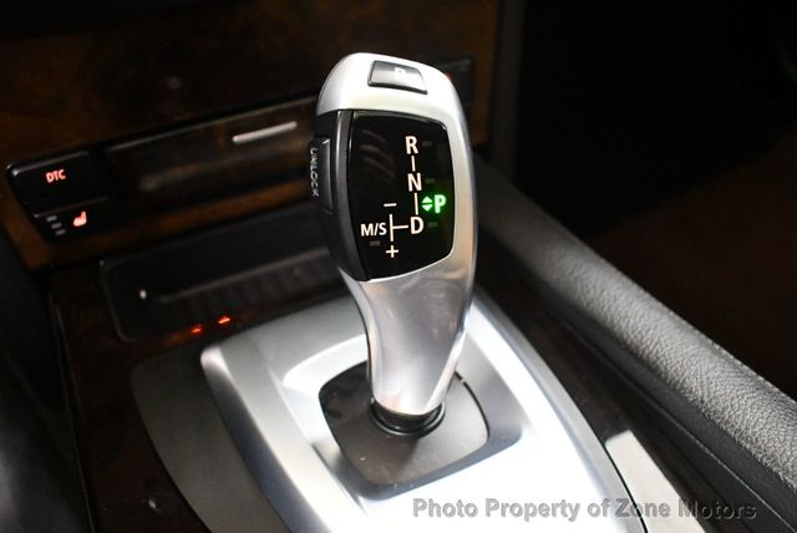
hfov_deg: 48.4
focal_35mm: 40
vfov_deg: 33.5
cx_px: 398
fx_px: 886
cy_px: 266
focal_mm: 20
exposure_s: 1/60
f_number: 3.5
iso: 8000
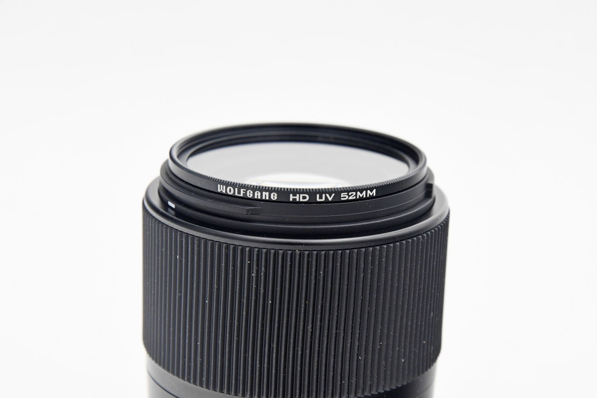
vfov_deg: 14.1
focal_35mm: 97
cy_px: 199
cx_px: 298
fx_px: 1608
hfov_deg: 21.0
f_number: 8
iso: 1600
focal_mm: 65
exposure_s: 1/200
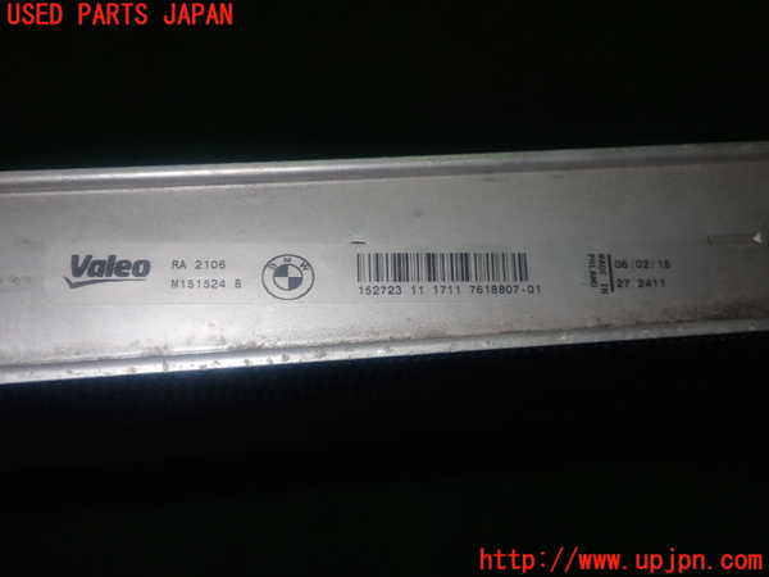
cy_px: 288
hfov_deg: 51.4
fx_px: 800
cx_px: 384
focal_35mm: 36
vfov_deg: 39.7
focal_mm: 6.37
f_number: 7.1
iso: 200
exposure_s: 1/40
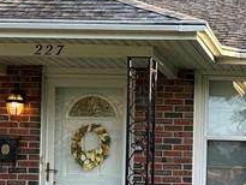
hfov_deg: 15.8
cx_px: 289
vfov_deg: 12.2
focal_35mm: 120
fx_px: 853
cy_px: 179
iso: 80
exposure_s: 1/317
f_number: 1.78
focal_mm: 6.86
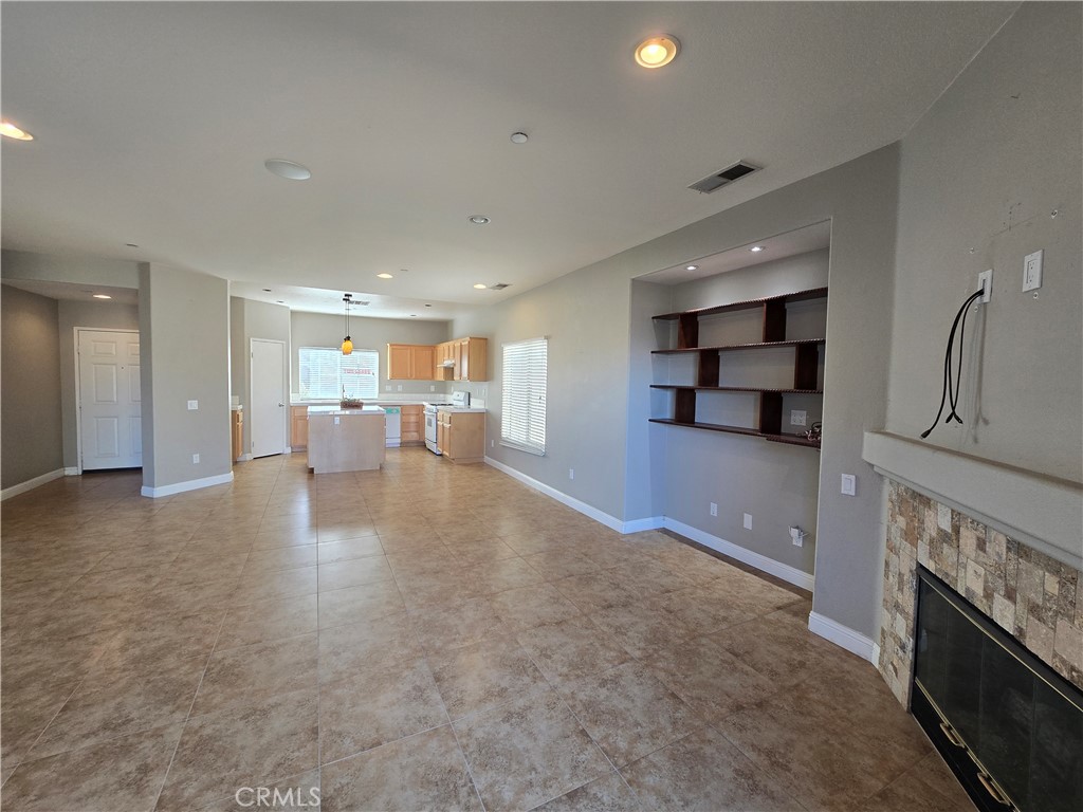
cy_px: 406
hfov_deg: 106.2
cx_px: 542
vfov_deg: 89.9
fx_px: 407
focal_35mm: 13
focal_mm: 2.2
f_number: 2.2
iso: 80
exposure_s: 1/60
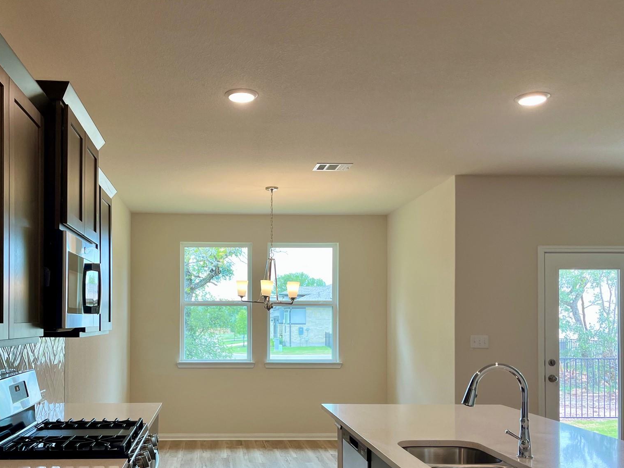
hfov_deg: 52.1
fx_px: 631
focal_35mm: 35
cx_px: 233
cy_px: 313
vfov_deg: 40.2
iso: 50
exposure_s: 1/127
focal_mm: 5.1
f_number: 1.6
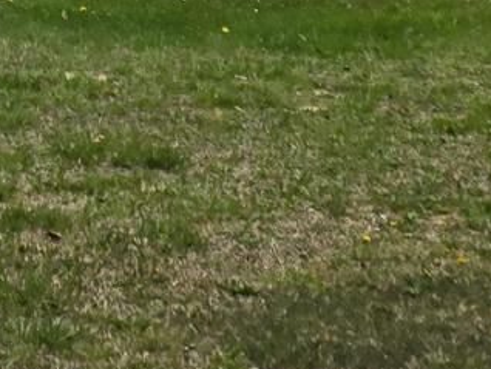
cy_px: -522
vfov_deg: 9.0
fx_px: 2101
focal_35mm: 148
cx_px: -185
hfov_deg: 12.8
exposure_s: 1/1208
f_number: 1.7
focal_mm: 6.3
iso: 12
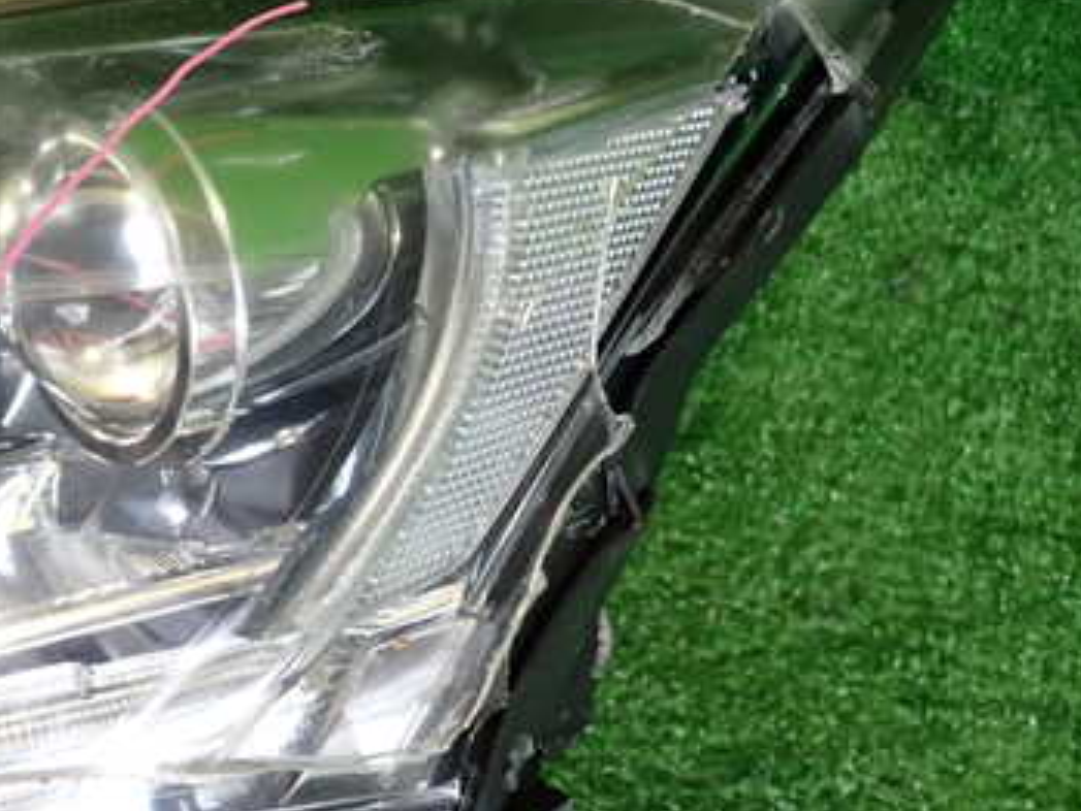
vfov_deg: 33.6
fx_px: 1343
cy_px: 381
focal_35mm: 43
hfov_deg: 42.5
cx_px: 266
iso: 200
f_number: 2
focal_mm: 4.5
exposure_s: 1/30
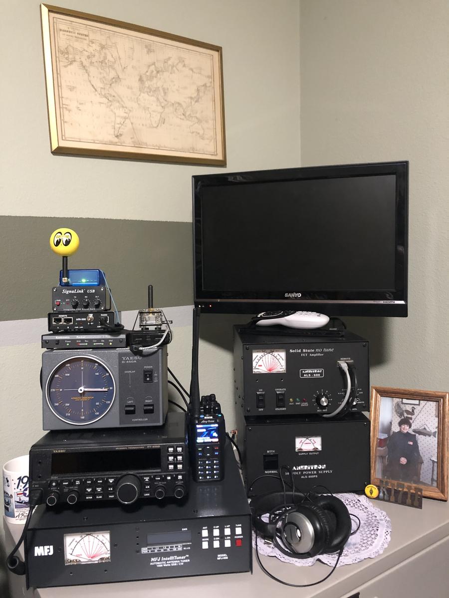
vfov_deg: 63.4
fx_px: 484
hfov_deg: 49.7
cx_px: 224
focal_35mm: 28
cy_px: 299
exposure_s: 1/4
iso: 100
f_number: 1.8
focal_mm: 3.99
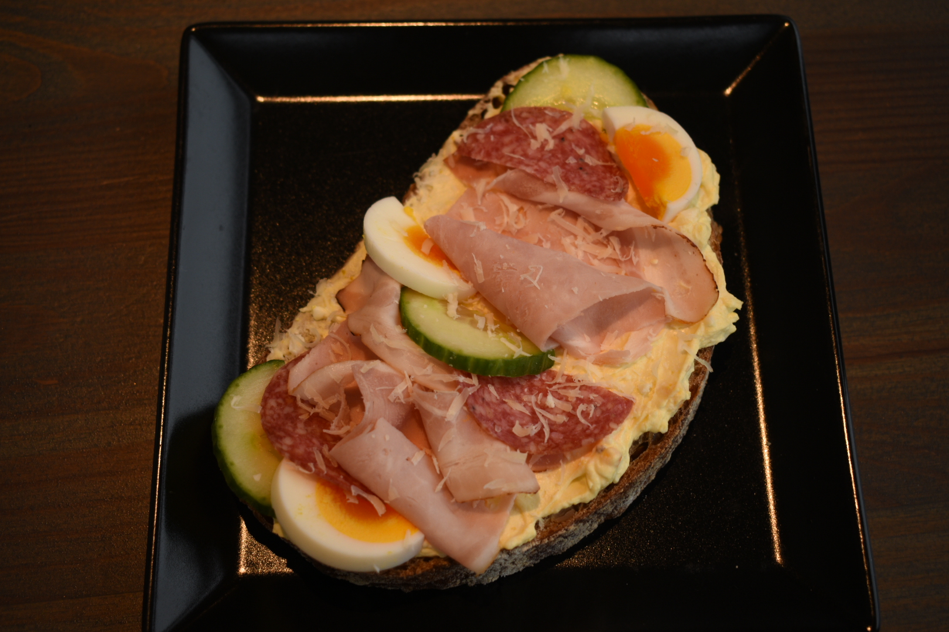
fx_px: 1186
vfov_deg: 29.9
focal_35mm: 45
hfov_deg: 43.6
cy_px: 316
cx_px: 474
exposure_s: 1/40
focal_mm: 30
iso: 200
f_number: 4.2
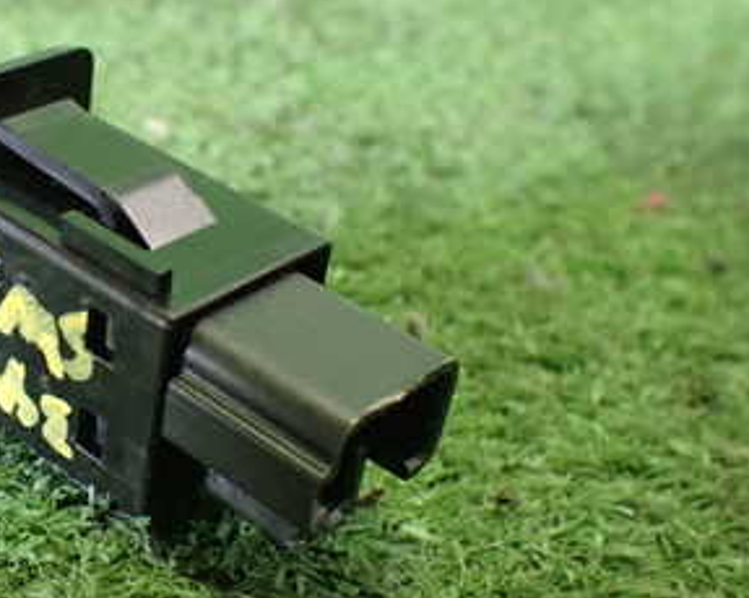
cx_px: 99
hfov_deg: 29.9
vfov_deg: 25.0
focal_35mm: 61
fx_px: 1351
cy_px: 294
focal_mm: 5.4
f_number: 2.3
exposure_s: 1/40
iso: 800
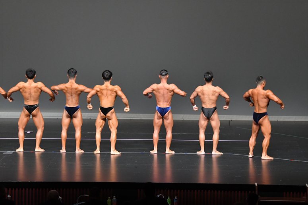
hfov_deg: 13.1
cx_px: 154
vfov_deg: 8.7
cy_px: 102
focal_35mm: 157
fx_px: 1343
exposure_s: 1/400
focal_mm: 105
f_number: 5.6
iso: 5000
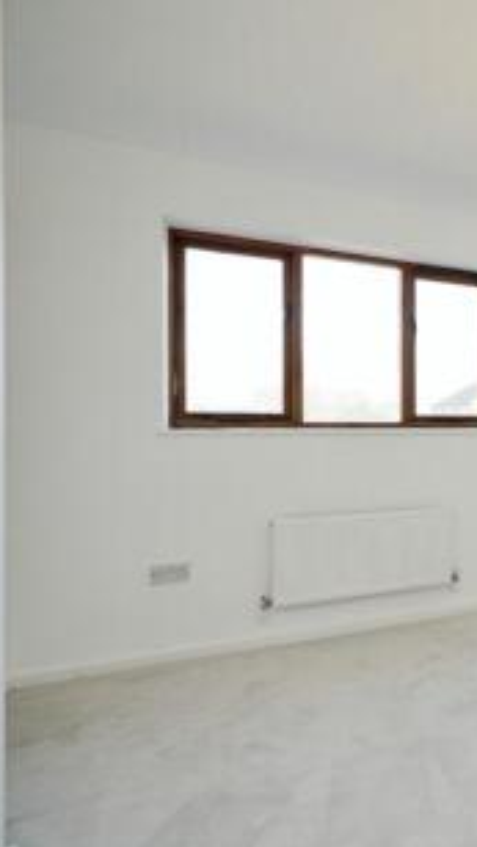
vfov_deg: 71.9
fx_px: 584
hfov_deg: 32.3
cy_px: 435
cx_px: 634
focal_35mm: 26
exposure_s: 1/200
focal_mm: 16
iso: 800
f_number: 7.1
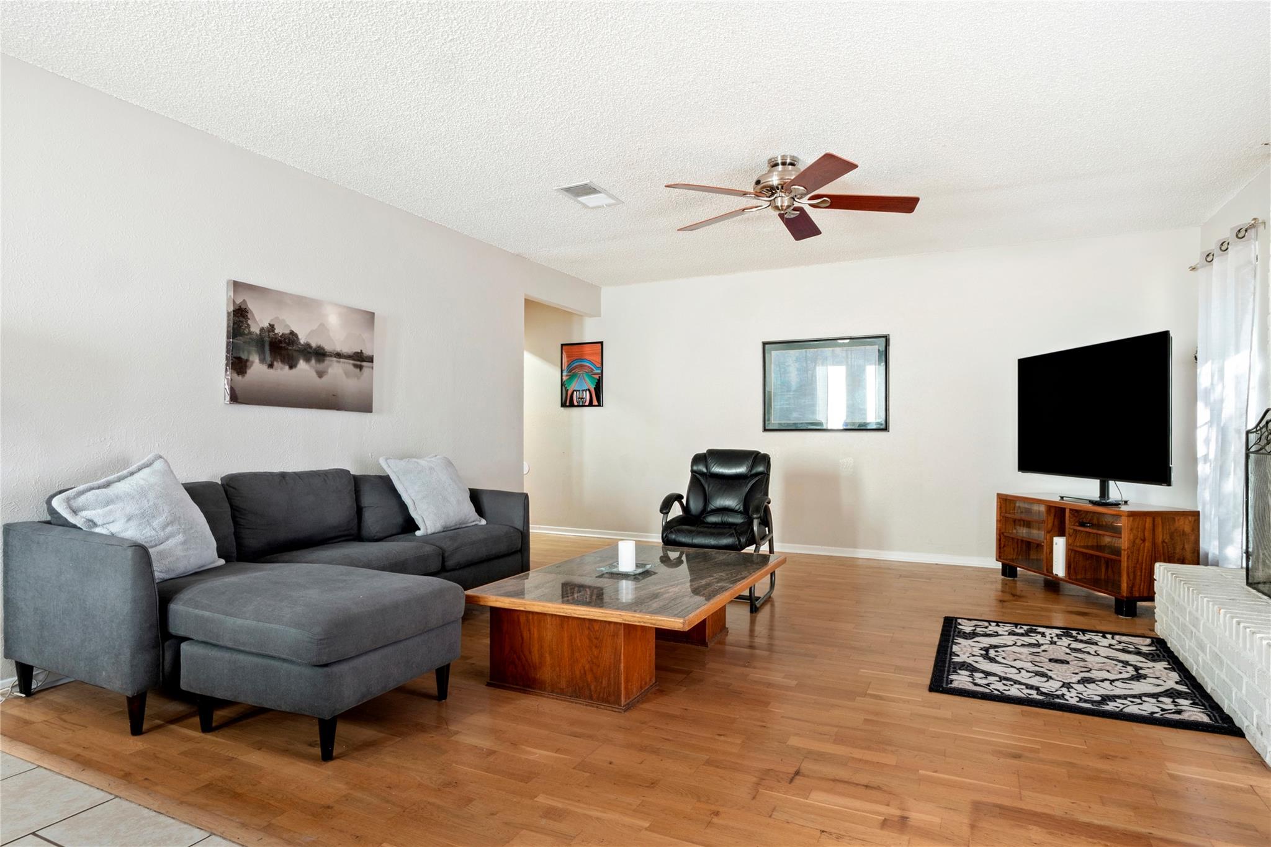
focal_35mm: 18
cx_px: 636
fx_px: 635
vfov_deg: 67.4
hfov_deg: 90.0
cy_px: 424
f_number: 11
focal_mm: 9
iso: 200
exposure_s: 1.3
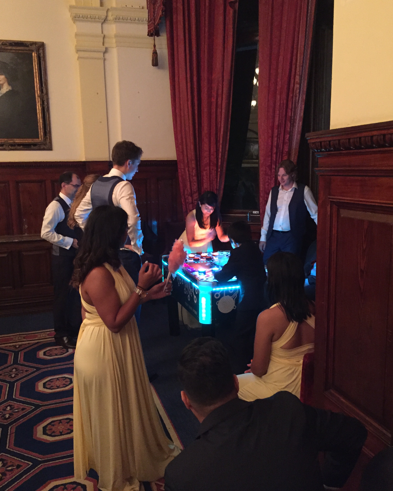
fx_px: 451
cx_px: 192
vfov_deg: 57.2
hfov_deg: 47.1
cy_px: 248
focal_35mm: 31
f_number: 2.2
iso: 400
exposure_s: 1/17
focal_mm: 4.15
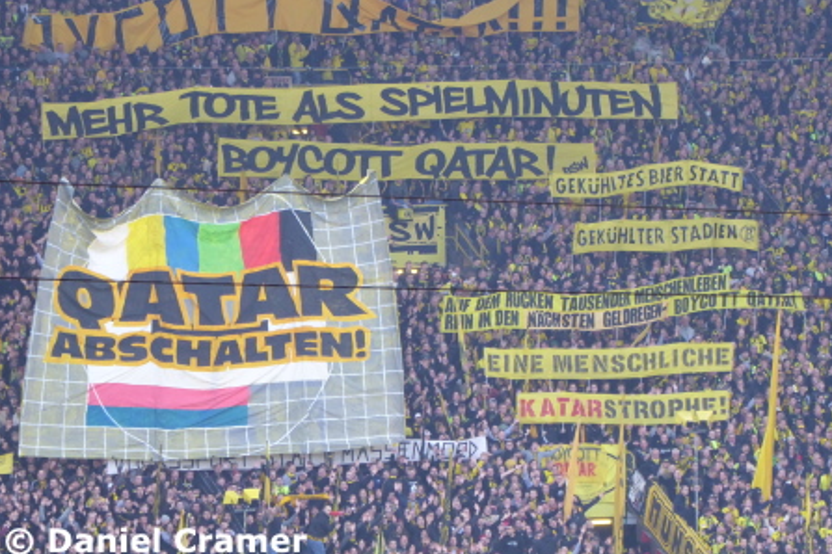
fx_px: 7256
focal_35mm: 314
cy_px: 249
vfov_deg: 4.4
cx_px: 417
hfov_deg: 6.6
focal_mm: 53.8
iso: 400
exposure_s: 1/40
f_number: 5.8
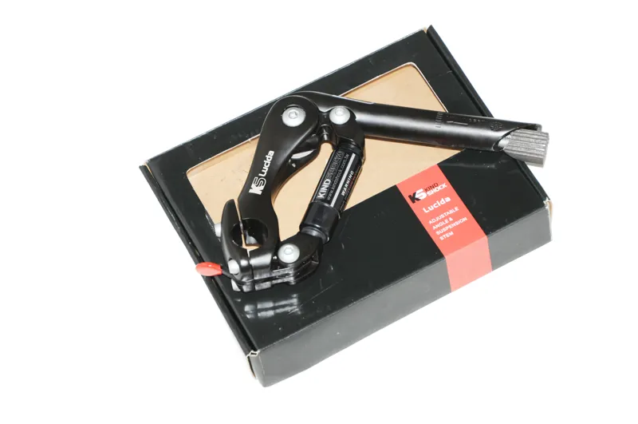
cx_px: 319
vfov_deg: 9.3
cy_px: 212
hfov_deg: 14.0
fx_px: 2601
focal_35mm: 147
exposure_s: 1/200
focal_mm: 98
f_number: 5.6
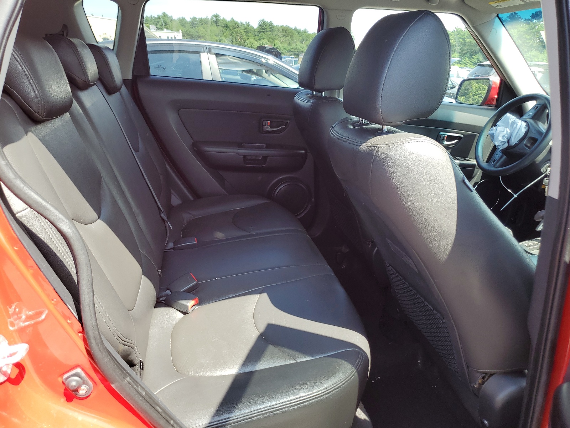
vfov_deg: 53.1
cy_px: 214
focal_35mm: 26
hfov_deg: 67.3
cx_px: 285
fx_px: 428
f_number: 1.5
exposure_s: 1/303
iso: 50
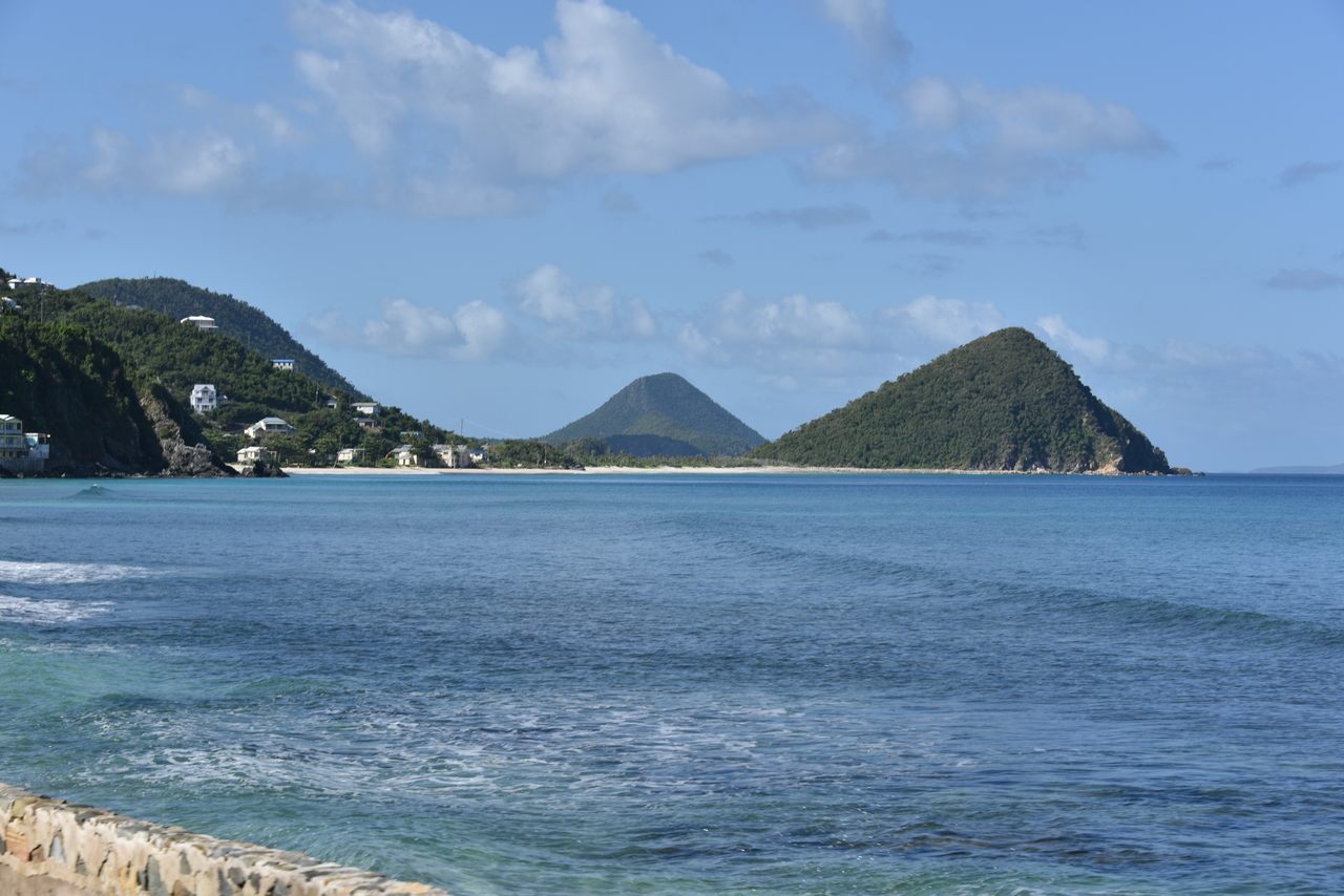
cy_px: 448
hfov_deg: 24.8
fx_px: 3062
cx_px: 672
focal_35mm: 82
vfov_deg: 16.7
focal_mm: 82
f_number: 10
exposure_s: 1/400
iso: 100
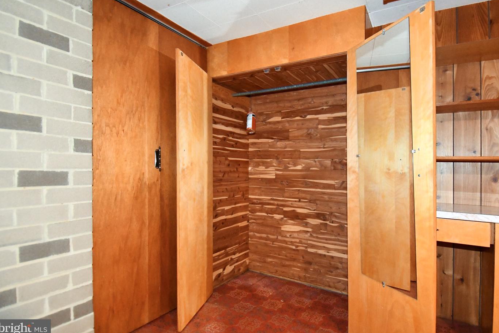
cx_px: 257
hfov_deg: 86.9
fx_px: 263
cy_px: 162
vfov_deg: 64.5
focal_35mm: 19
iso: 5600
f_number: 4
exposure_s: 1/60
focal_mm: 12
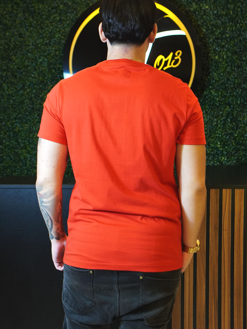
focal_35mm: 55
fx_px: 519
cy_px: 162
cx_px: 123
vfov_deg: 35.2
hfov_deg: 26.8
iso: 1600
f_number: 2.5
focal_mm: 33
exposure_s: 1/160
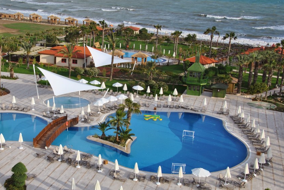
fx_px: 450
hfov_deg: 34.7
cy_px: 111
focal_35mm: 57
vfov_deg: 23.8
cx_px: 93
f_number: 8
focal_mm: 28
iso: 100
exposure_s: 1/250
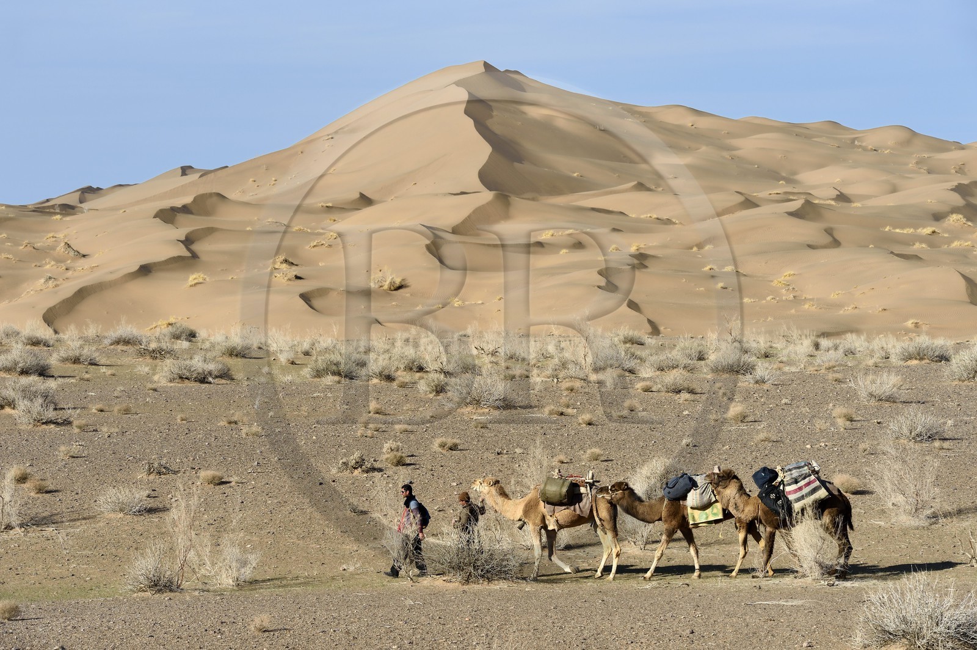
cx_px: 488
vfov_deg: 10.1
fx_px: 3661
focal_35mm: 135
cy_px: 325
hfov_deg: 15.2
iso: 200
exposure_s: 1/400
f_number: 11
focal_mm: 135
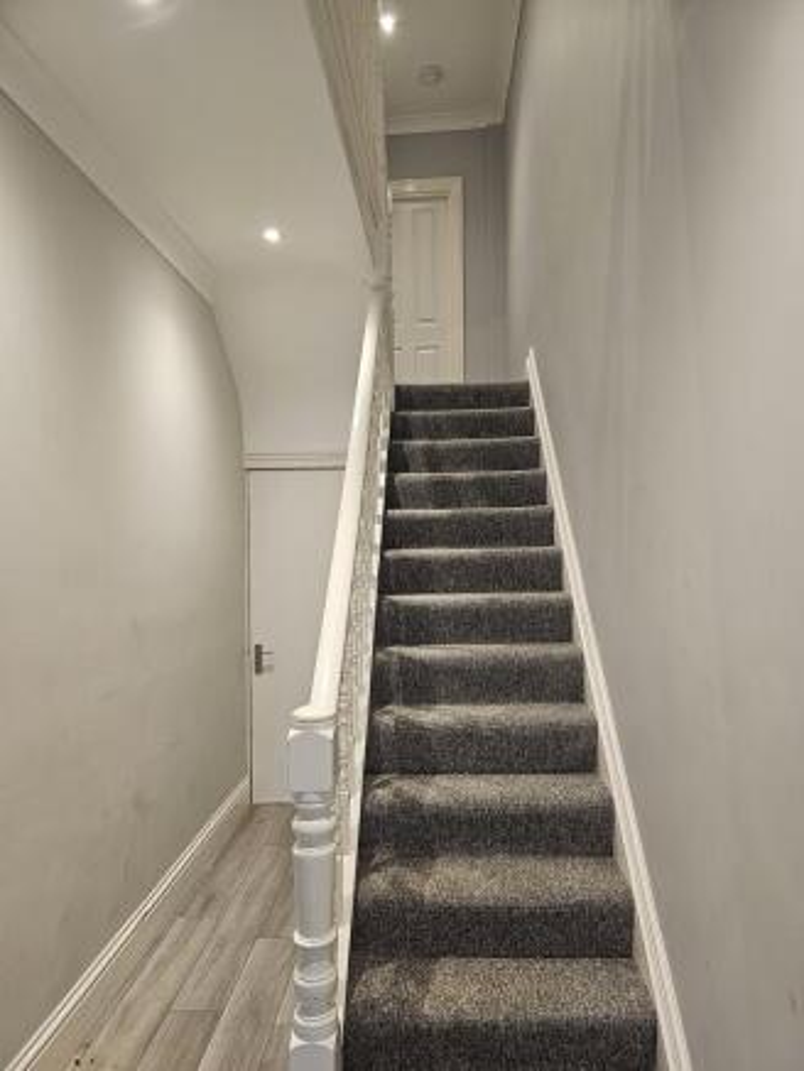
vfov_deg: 73.9
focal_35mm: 23
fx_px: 712
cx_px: 402
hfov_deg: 58.9
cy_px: 536
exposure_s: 1/100
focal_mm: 6.3
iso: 320
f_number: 1.7
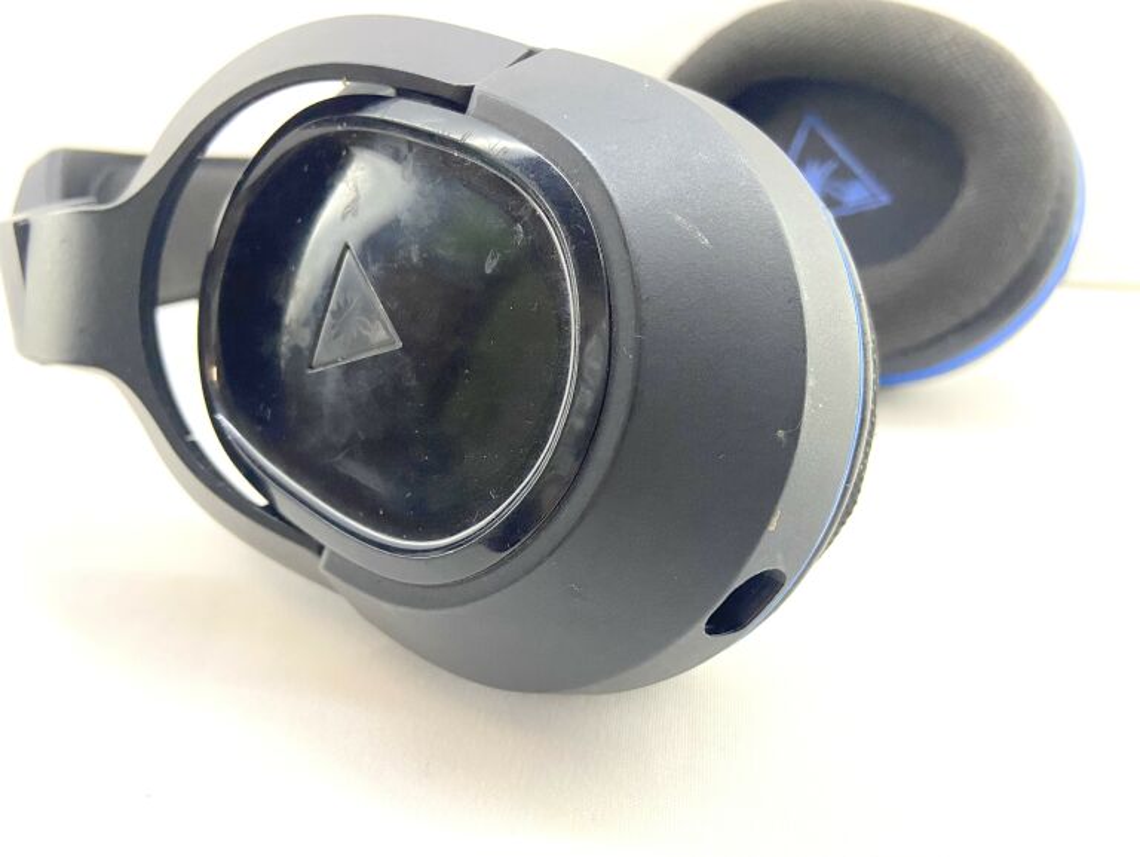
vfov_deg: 53.1
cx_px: 570
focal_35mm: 26
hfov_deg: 67.3
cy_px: 428
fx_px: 857
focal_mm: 4.25
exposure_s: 1/50
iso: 250
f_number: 1.8
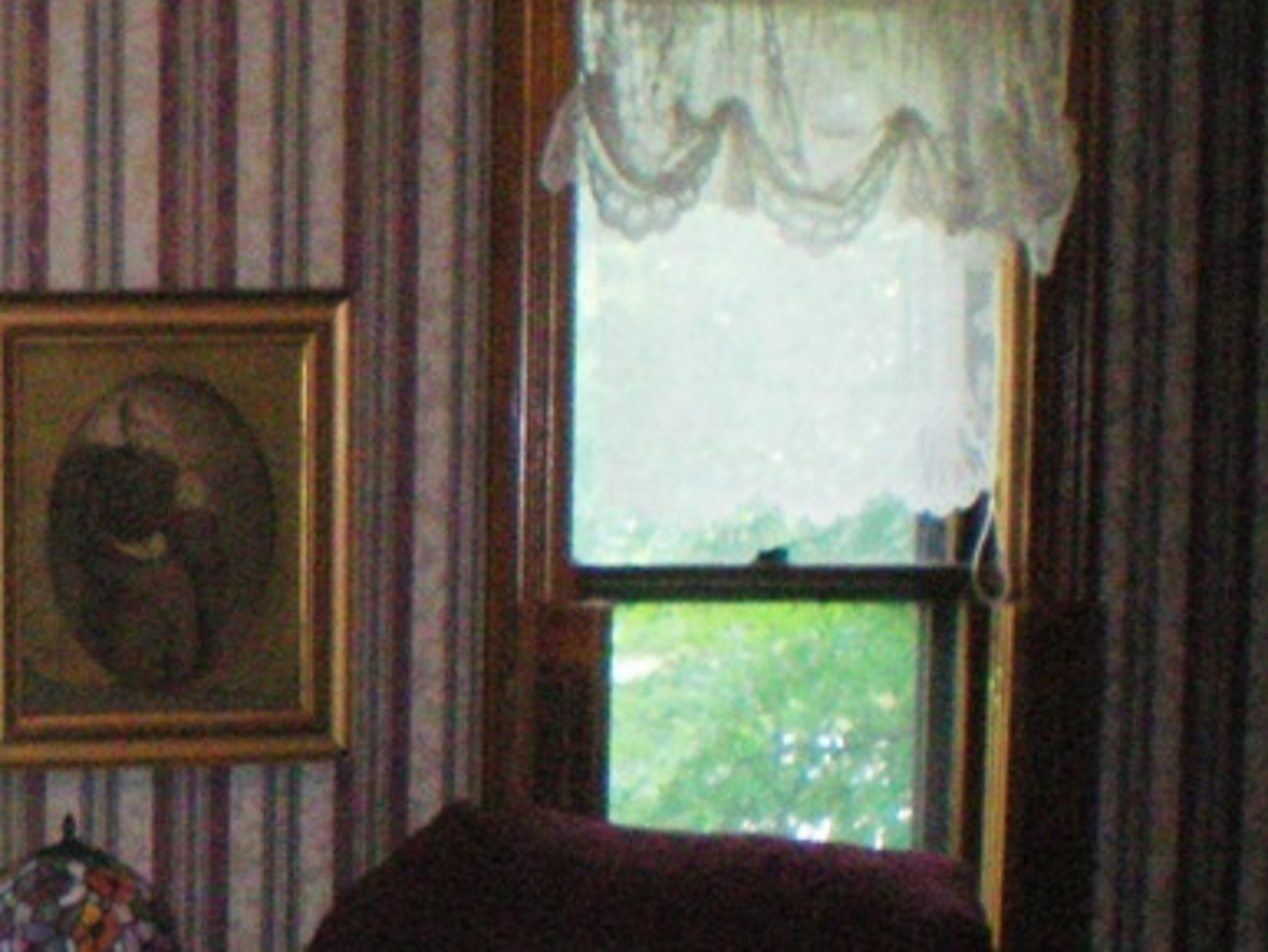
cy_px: 1034
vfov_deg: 14.3
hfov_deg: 18.4
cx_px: -267
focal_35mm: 101
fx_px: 3701
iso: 400
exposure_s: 1/60
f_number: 4.6
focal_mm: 6.3
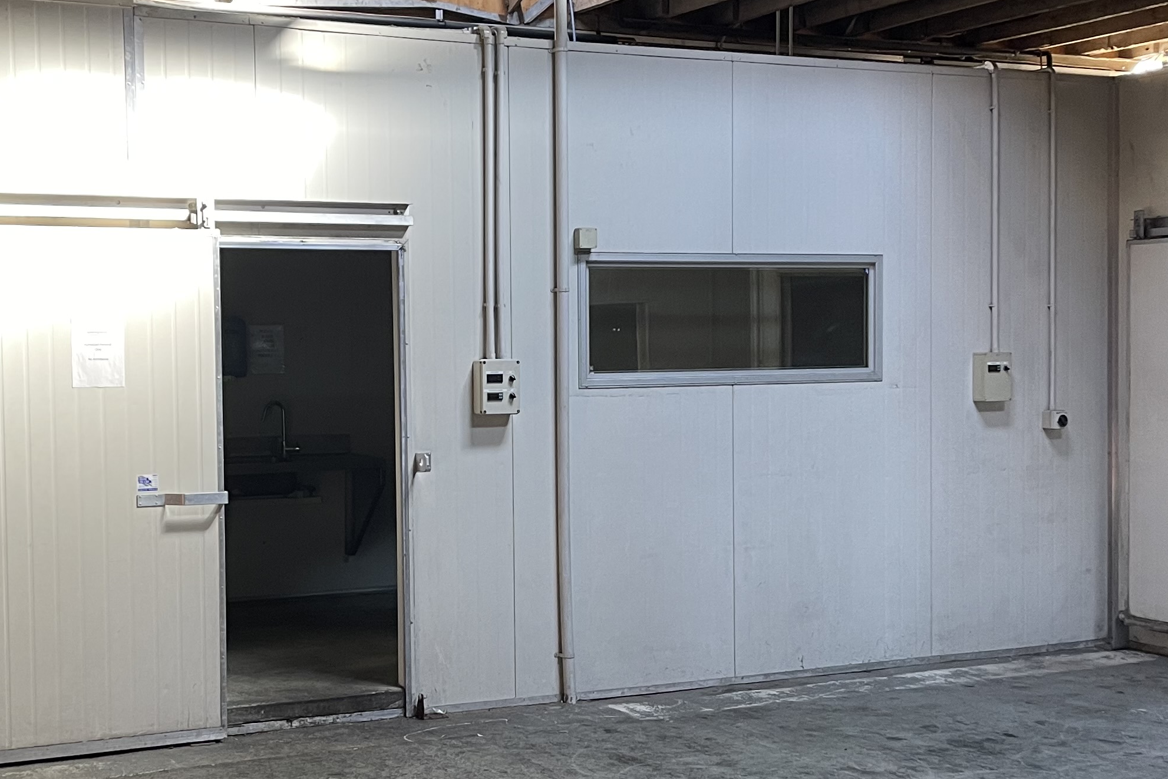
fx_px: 1785
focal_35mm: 55
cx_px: 506
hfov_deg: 36.2
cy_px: 428
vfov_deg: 24.6
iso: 125
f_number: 1.6
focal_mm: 5.1
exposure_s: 1/67
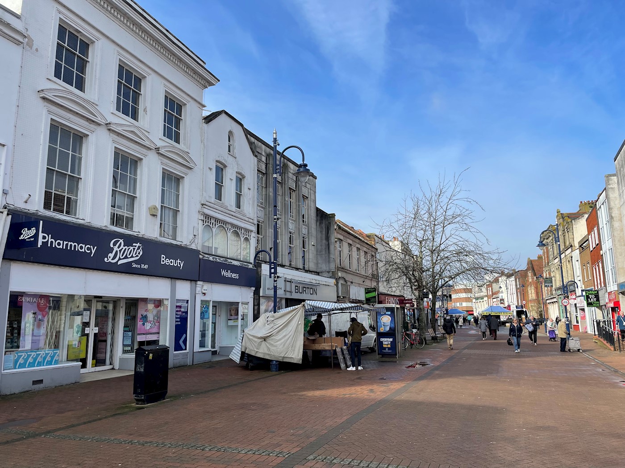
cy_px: 234
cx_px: 312
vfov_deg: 53.1
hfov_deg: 67.3
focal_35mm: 26
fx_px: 469
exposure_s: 1/2747
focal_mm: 4.2
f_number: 1.6
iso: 32
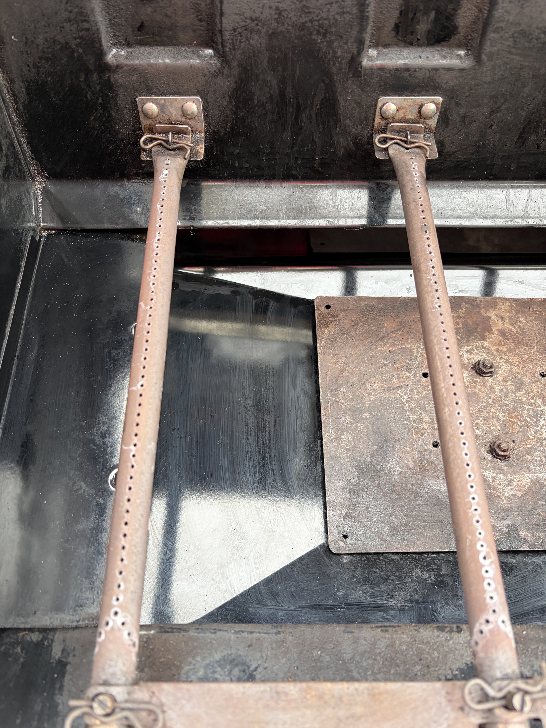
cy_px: 364
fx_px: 547
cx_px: 273
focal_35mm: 26
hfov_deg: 53.1
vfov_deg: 67.3
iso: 125
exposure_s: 1/122
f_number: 1.6
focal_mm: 5.96
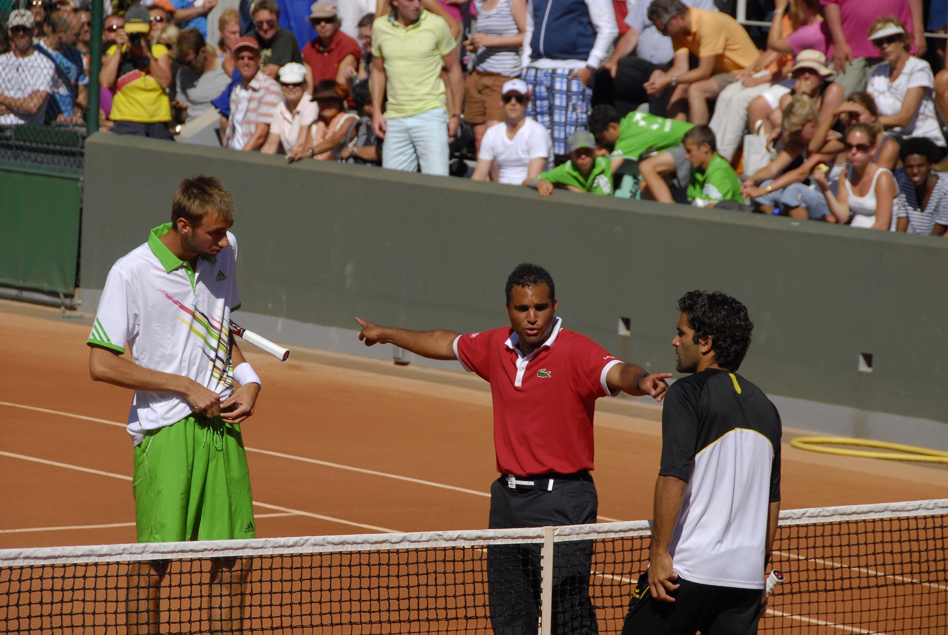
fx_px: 5339
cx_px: 474
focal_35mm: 202
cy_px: 318
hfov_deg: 10.1
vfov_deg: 6.8
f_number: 8
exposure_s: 1/1000
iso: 200
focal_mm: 135
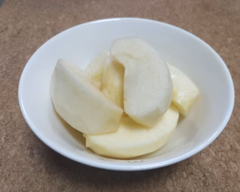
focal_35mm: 28
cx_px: 130
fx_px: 199
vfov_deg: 51.5
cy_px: 96
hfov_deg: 62.2
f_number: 1.79
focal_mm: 4.8
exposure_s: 1/50
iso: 278
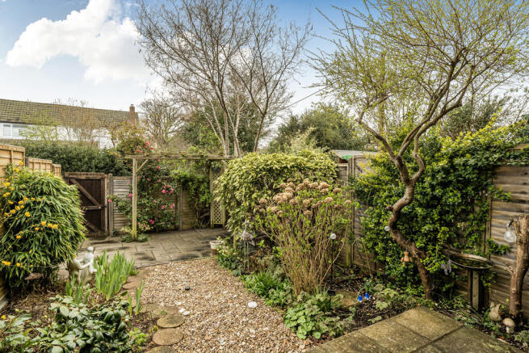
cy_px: 176
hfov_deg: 90.0
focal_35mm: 18
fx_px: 265
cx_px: 264
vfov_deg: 67.4
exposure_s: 1/160
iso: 400
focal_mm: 12
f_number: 8
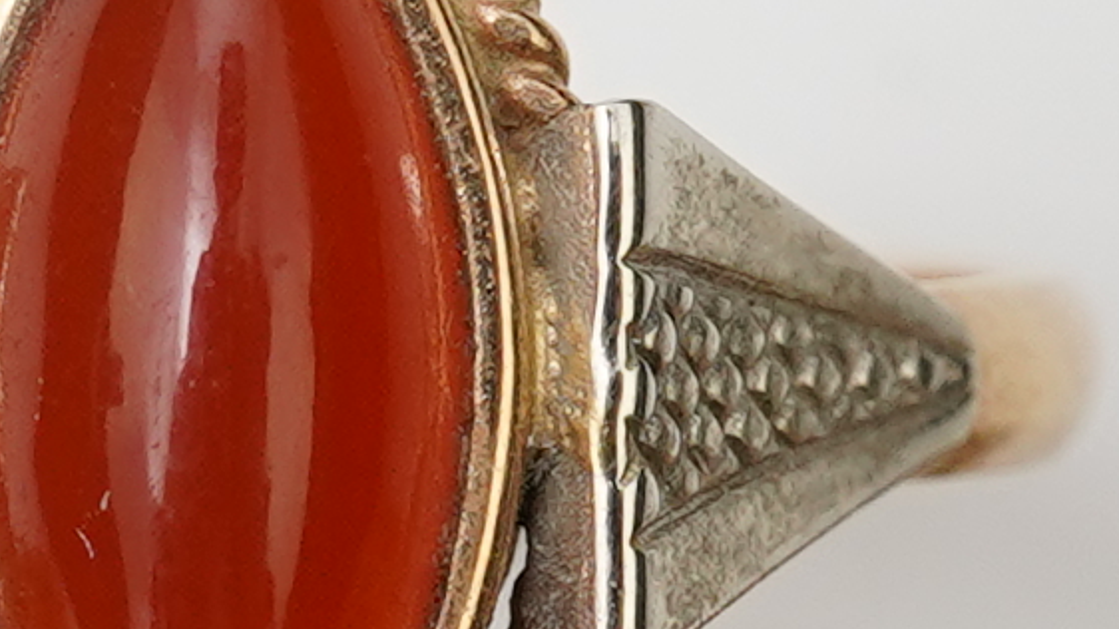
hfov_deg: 6.5
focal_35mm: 330
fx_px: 9791
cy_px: 784
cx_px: 137
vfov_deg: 3.7
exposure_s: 1/100
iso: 500
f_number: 16
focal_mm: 30
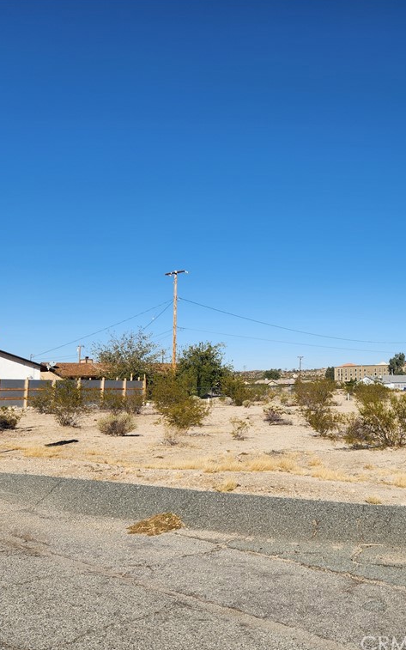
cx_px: 336
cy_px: 326
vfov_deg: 58.1
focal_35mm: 33
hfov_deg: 36.7
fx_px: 584
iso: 20
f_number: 1.8
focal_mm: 5.4
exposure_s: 1/2463
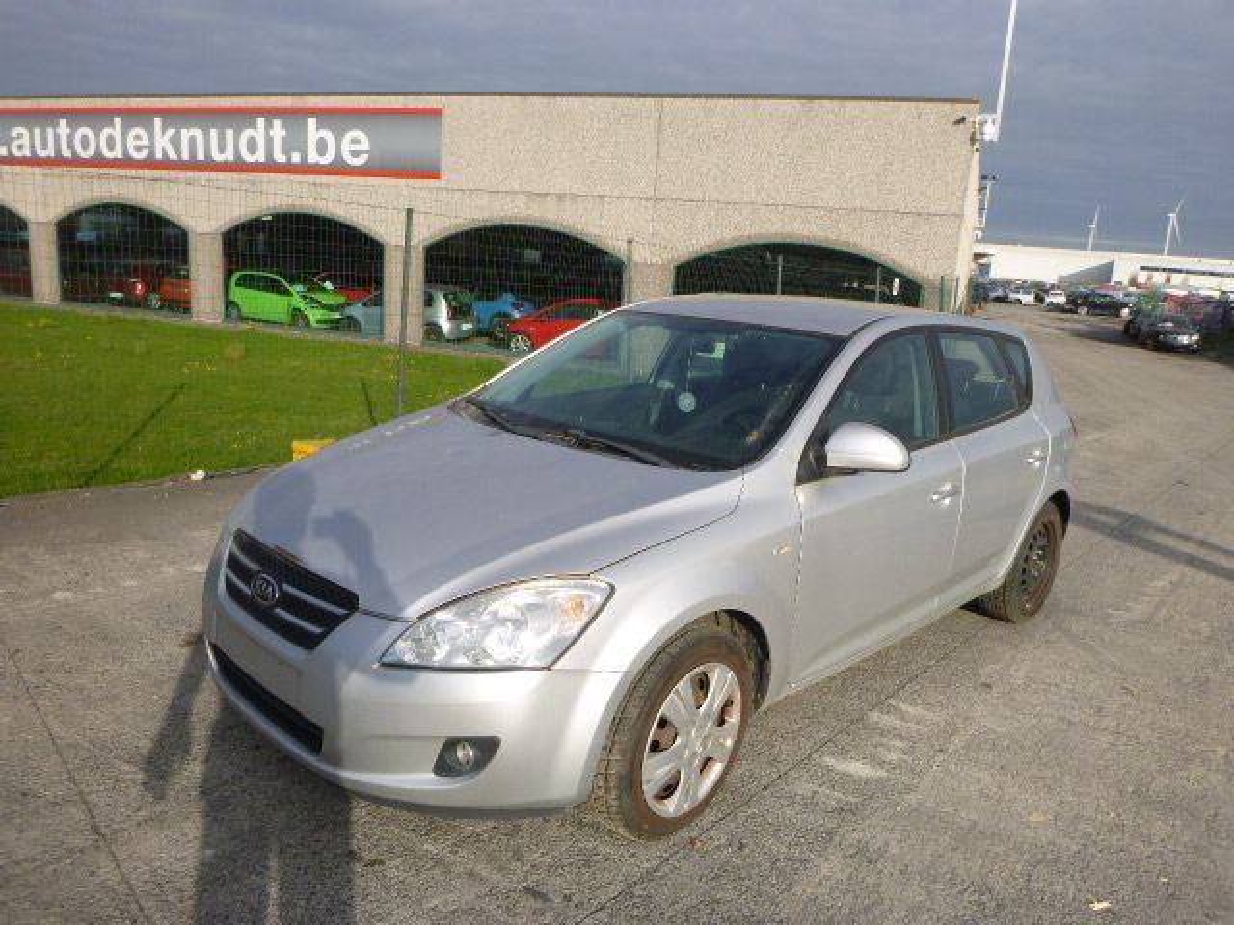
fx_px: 891
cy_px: 462
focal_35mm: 25
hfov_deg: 69.4
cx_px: 617
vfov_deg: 54.9
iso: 100
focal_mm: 4.5
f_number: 3.9
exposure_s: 1/640
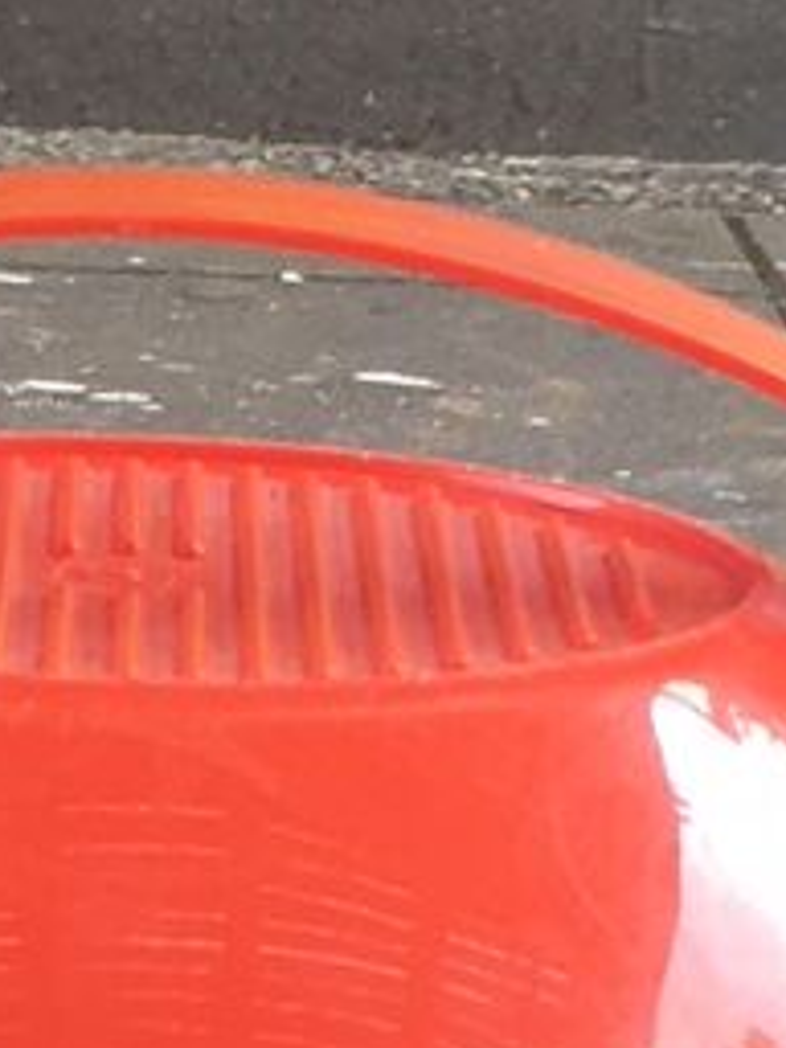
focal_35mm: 228
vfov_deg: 8.6
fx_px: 6903
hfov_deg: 6.5
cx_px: -41
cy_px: 1040
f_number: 2.2
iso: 25
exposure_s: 1/100
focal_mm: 4.15
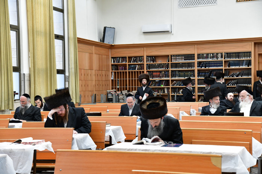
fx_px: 509
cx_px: 131
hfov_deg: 28.8
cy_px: 87
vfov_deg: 19.5
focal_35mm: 70
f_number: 5.6
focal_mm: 70
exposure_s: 1/100
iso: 2000
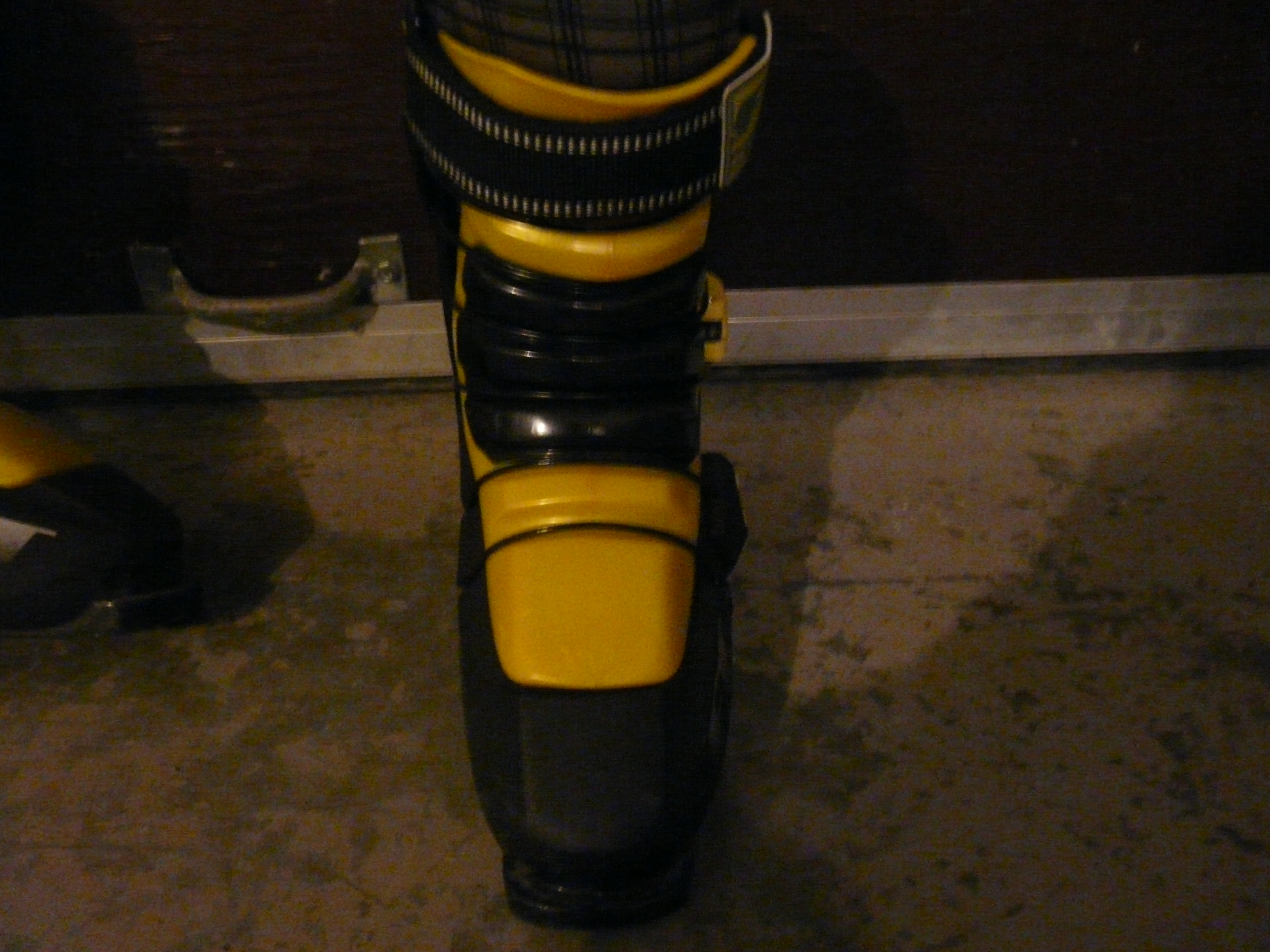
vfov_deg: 49.7
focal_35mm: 28
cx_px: 635
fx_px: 1027
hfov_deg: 63.4
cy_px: 476
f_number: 2.8
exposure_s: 1/8
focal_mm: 4.6
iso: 800
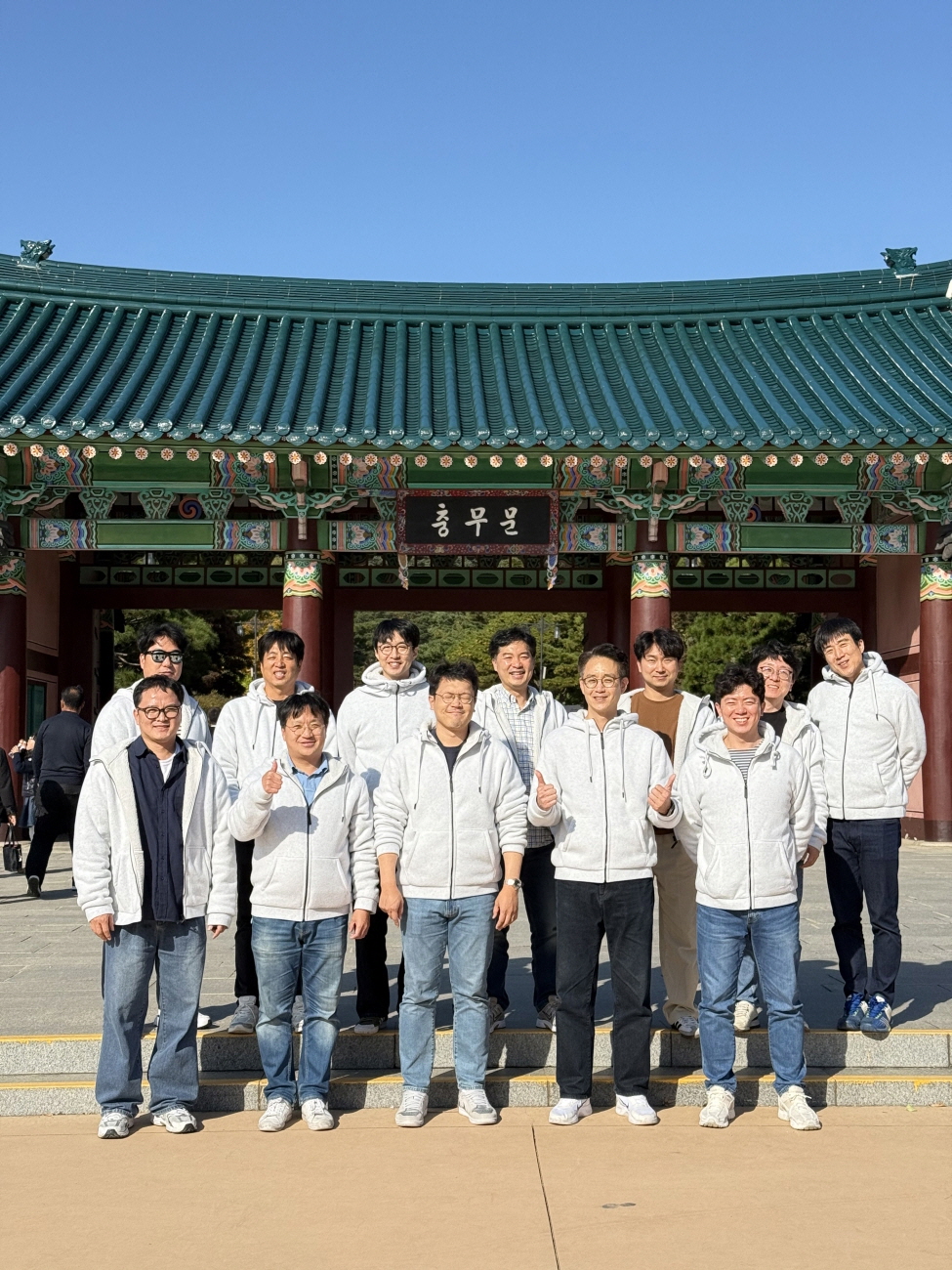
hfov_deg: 30.3
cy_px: 635
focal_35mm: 48
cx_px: 476
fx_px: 1760
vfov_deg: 39.7
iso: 64
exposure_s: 1/4587
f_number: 1.78
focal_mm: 6.76
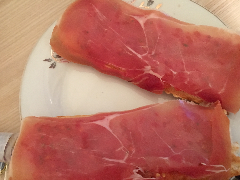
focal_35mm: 33
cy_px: 87
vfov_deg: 42.9
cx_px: 118
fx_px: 229
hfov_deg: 55.4
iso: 160
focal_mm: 4.15
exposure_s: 1/8
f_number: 2.2
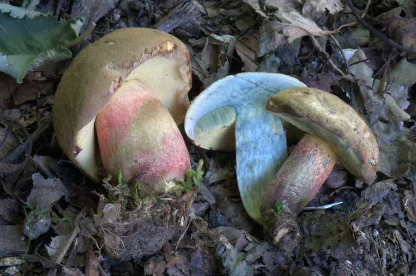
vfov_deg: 15.1
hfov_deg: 22.6
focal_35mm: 90
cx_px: 208
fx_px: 1039
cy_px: 138
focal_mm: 60
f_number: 36
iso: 200
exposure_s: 2
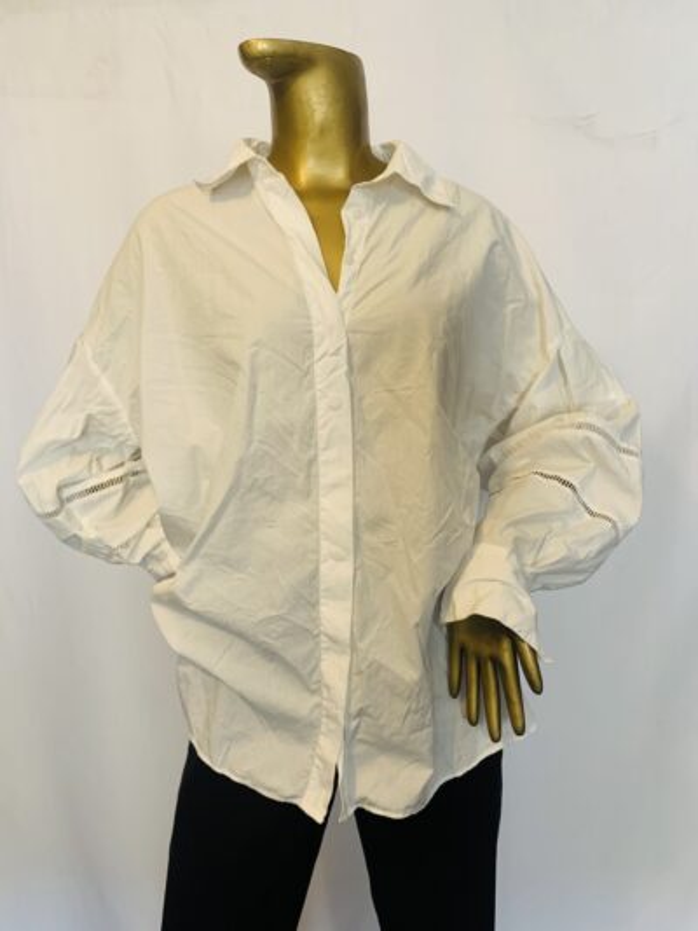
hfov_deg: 53.1
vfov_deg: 67.3
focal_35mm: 26
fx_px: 699
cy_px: 466
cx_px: 349
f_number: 1.8
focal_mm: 4.25
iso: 125
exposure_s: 1/44
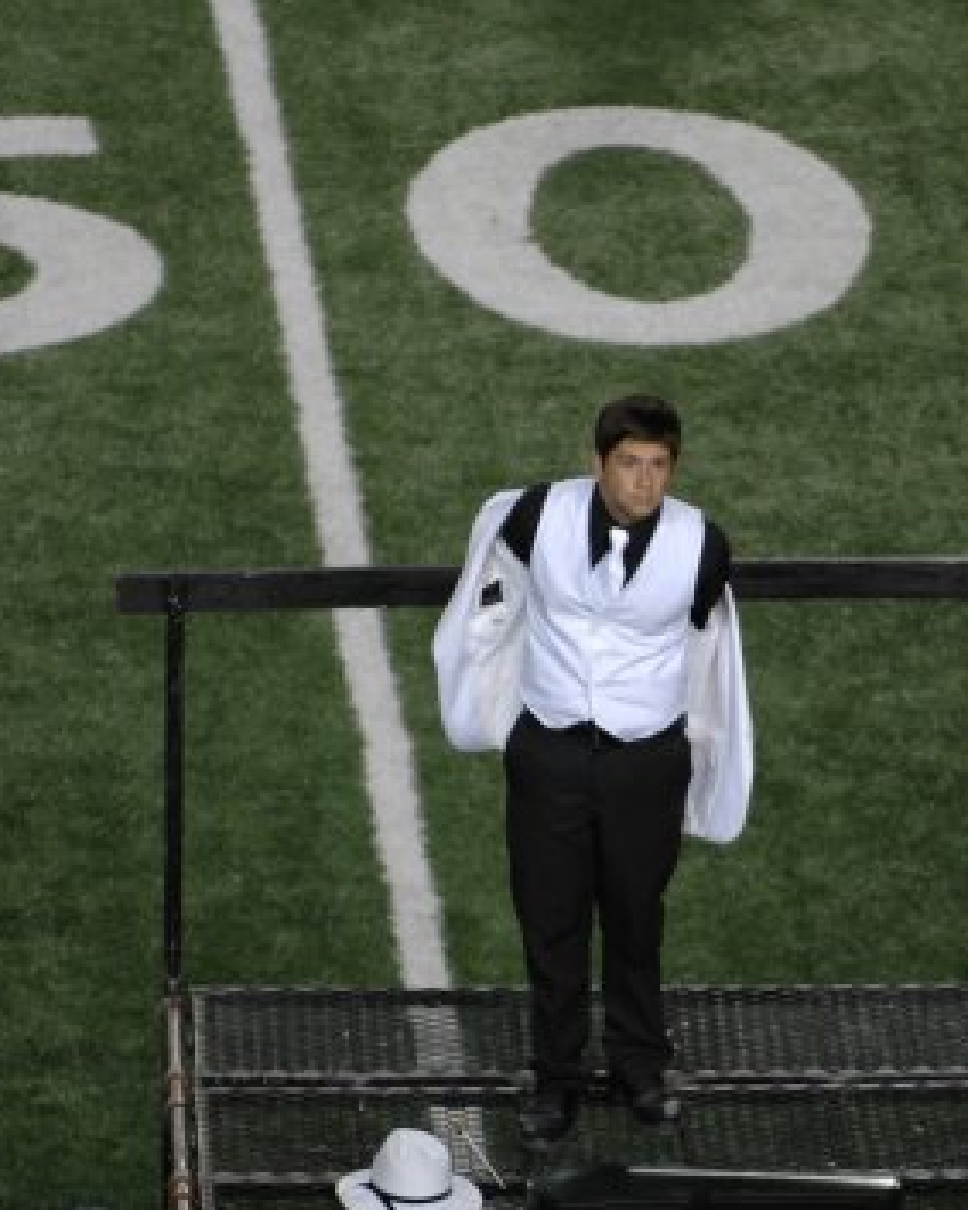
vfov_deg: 4.1
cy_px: 769
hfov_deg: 3.2
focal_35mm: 477
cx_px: 631
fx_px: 17089
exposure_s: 1/60
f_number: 2.8
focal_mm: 200
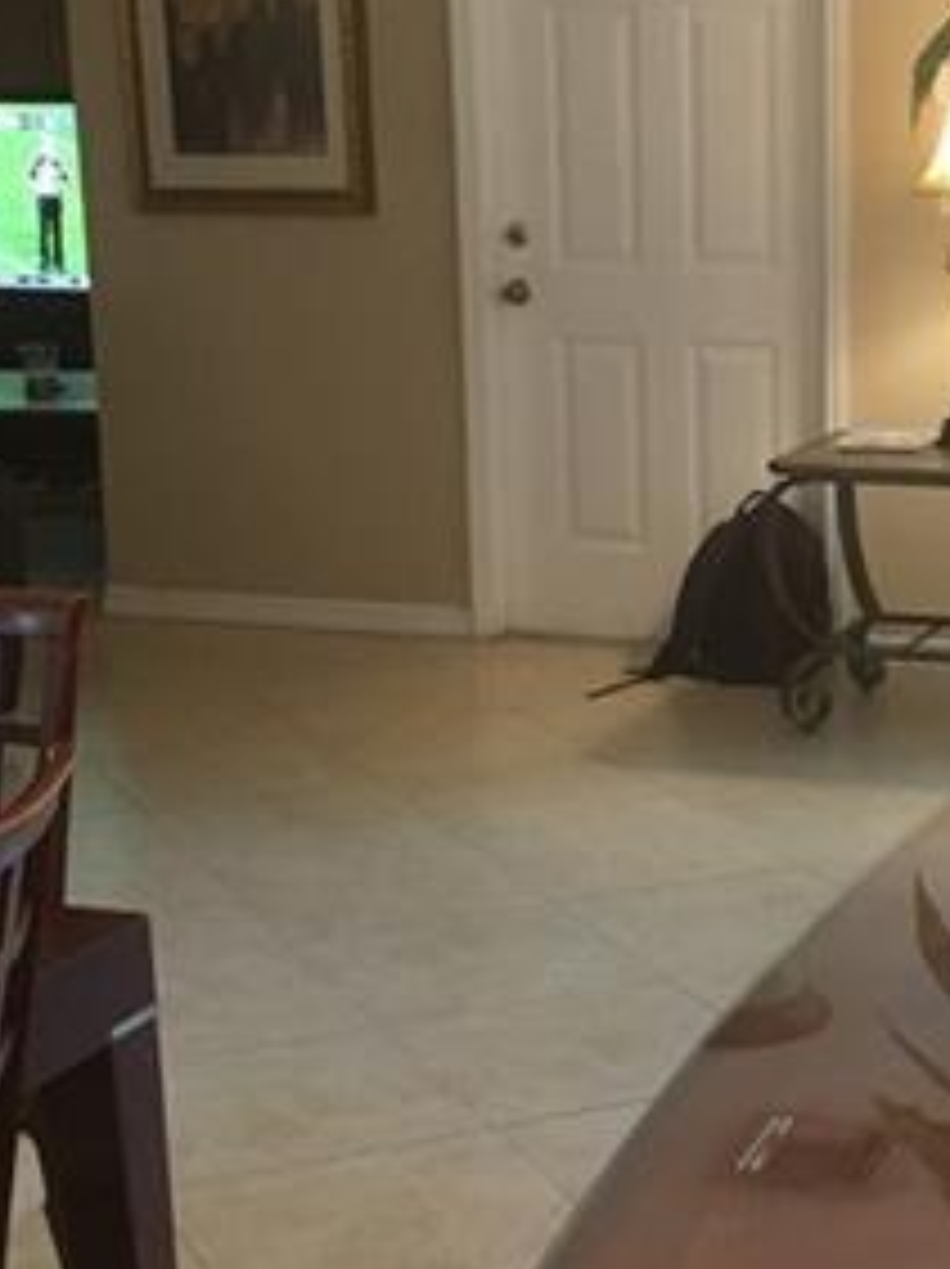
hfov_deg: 18.5
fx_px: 2895
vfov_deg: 24.7
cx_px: 761
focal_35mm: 79
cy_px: 778
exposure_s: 1/20
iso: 200
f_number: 2.2
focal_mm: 4.15
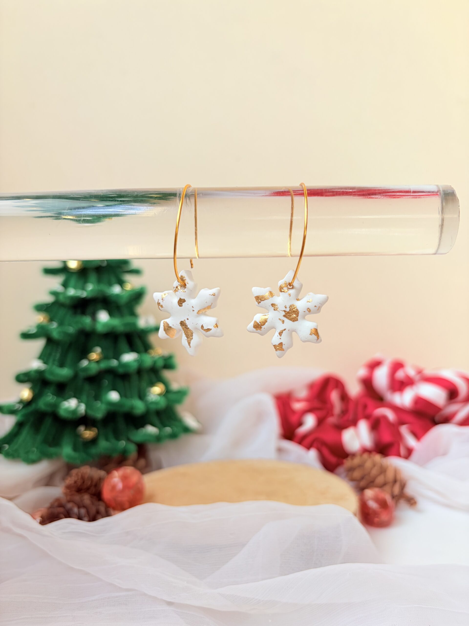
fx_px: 470
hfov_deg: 53.1
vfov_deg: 67.3
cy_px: 313
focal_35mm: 26
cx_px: 234
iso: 40
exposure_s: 1/122
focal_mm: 5.96
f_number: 1.6
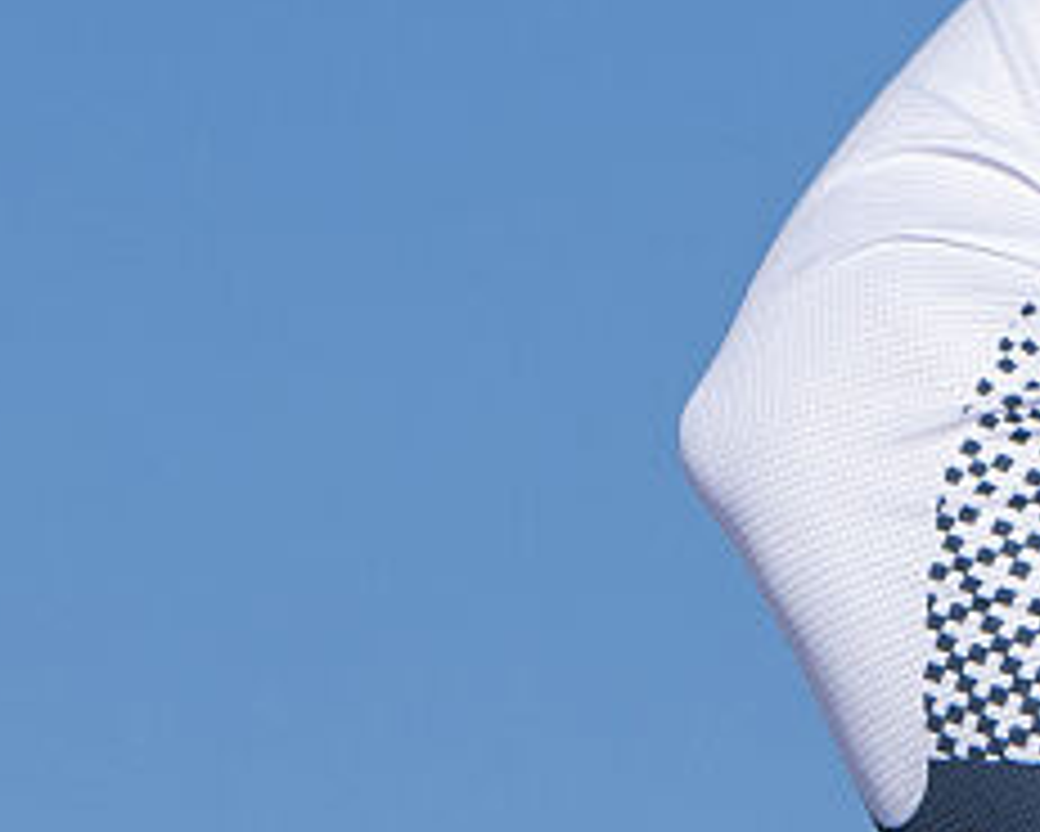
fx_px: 27283
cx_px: 2186
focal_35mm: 886
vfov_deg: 1.7
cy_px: 1943
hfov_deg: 2.2
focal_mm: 120
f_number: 6.3
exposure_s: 1/1600
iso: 200
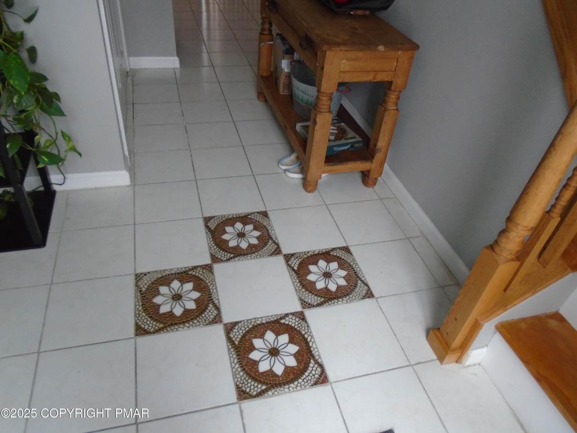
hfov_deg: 67.3
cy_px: 216
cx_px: 288
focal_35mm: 26
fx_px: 433
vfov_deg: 53.1
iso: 400
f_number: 3.2
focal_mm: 4.6
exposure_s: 1/80
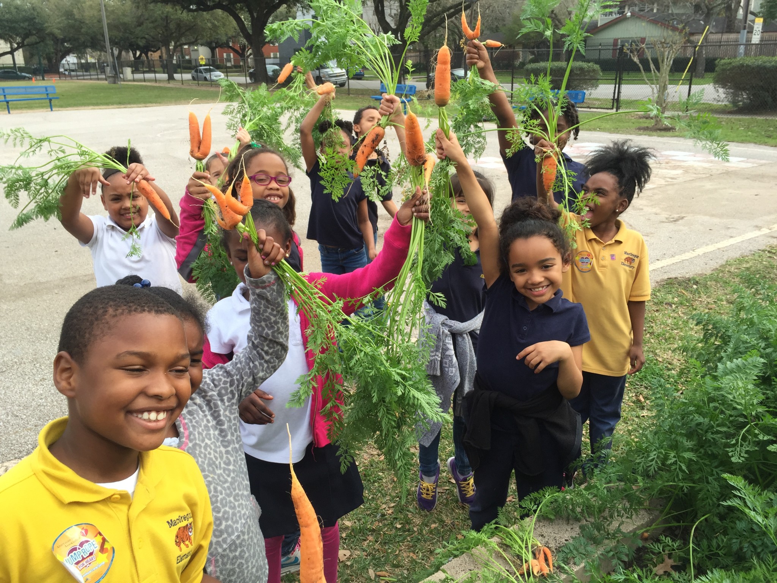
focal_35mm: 29
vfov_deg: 48.2
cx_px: 388
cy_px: 292
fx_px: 651
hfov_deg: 61.7
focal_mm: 4.15
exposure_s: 1/395
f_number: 2.2
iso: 32
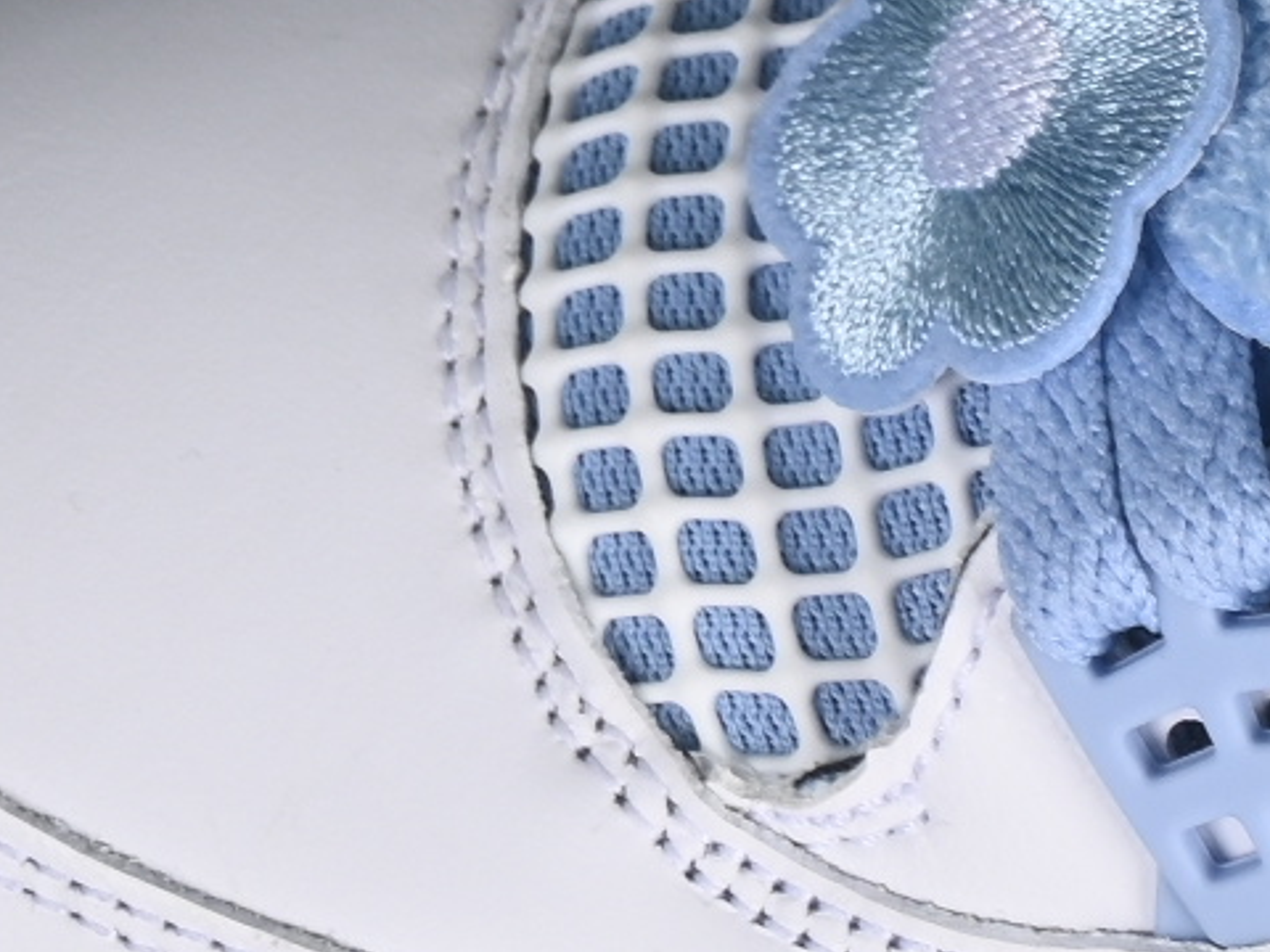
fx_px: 15336
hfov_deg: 4.7
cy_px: -251
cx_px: 2088
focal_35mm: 418
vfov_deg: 3.5
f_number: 7.1
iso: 160
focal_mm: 50
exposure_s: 1/80
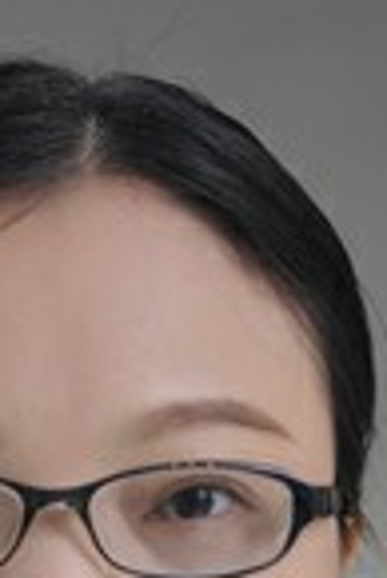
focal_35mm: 396
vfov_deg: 5.2
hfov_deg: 3.5
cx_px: 40
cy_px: 775
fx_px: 6363
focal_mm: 85
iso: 160
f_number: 5.6
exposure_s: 1/125
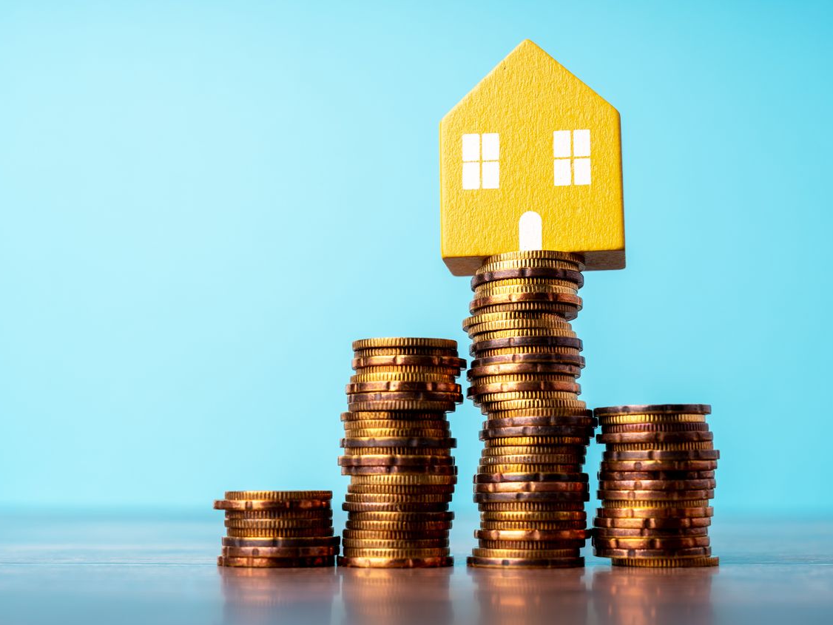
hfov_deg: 32.7
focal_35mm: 59
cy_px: 315
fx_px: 1420
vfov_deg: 24.8
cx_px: 453
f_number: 8
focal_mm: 54
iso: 50
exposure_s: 1/160
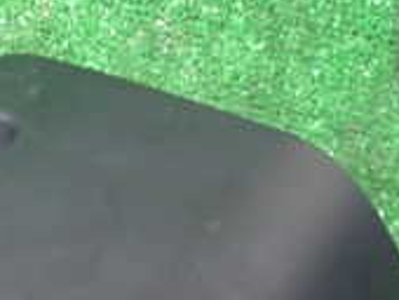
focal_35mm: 88
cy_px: 452
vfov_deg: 15.5
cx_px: -14
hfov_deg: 21.3
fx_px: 1016
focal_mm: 4.5
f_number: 2
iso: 640
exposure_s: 1/30
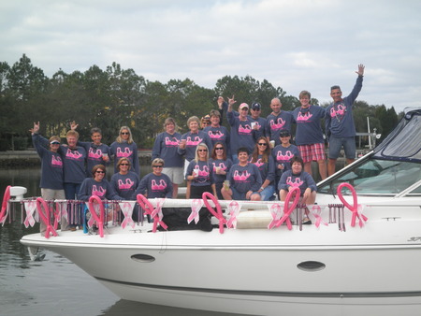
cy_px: 158
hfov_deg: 26.7
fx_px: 888
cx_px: 210
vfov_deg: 20.2
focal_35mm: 73
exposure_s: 1/200
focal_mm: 13
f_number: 4.4
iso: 64
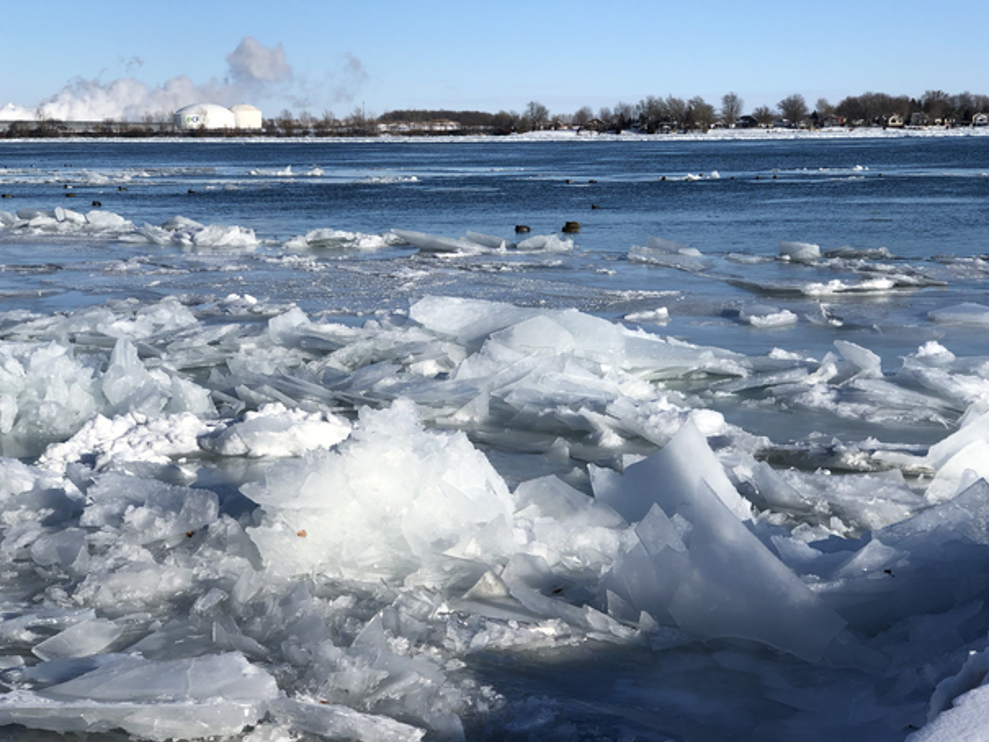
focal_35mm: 55
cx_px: 500
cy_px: 374
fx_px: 1572
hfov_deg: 34.9
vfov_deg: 26.6
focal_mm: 6
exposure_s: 1/2114
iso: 16
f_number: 2.4
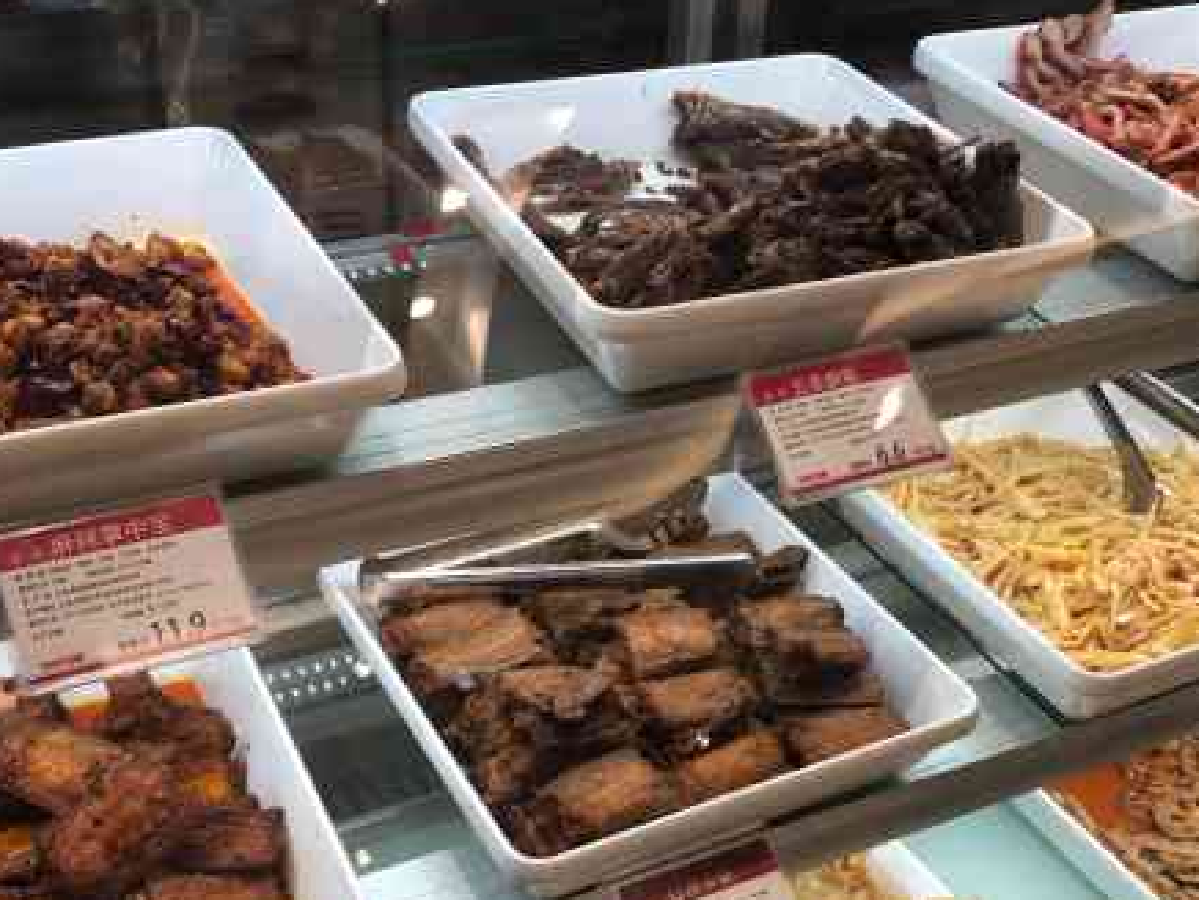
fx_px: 1559
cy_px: 648
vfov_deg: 31.7
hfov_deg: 42.1
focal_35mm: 45
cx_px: 597
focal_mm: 4
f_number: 1.8
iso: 25
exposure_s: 1/50
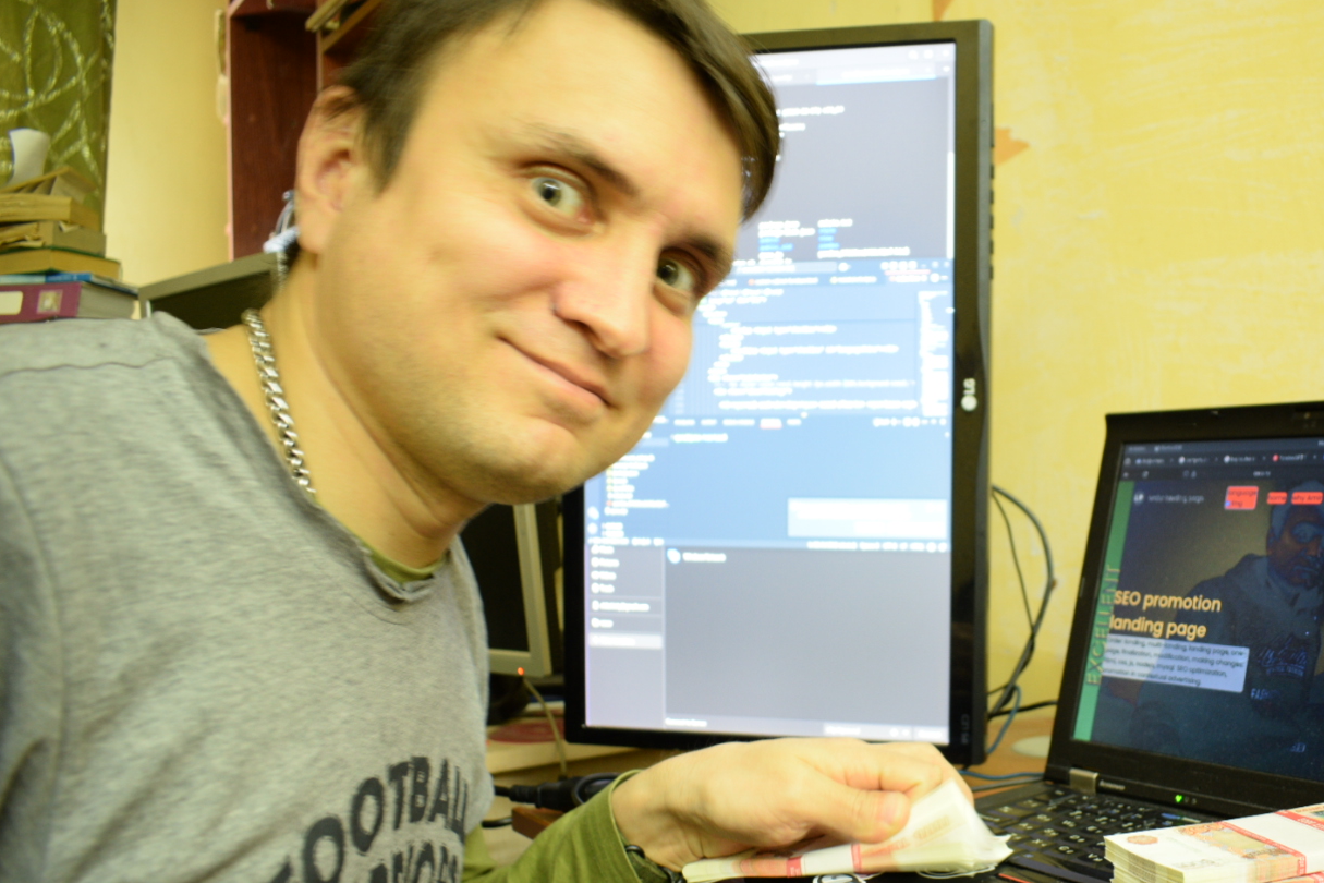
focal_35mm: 36
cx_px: 873
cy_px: 557
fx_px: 1324
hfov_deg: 52.2
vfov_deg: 36.6
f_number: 3.5
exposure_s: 1/1.6
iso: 500
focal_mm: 18
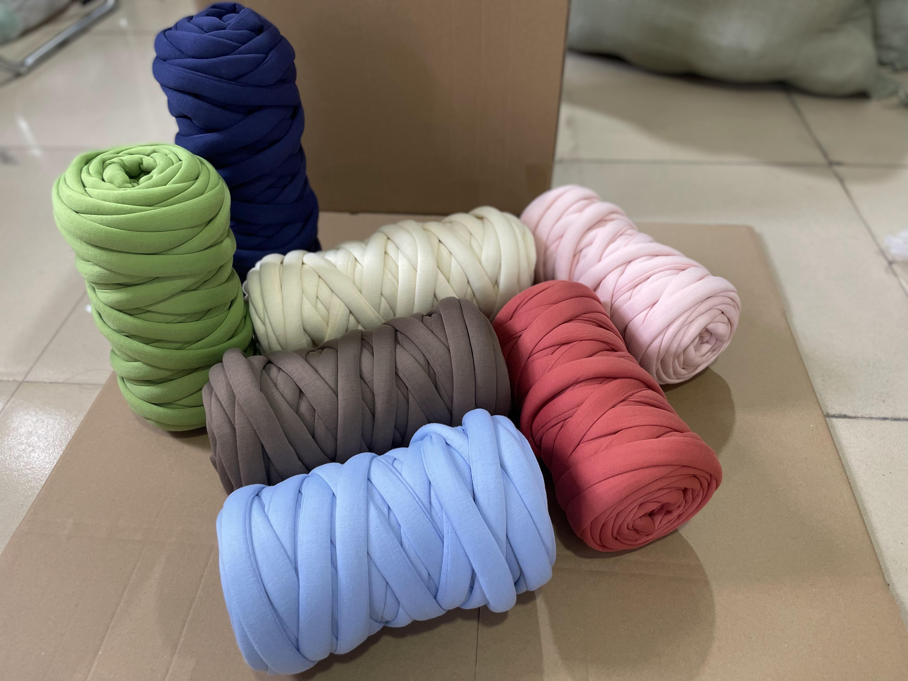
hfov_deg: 67.3
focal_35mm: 26
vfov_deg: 53.1
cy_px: 340
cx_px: 454
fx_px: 682
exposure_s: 1/60
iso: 160
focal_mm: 4.2
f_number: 1.6
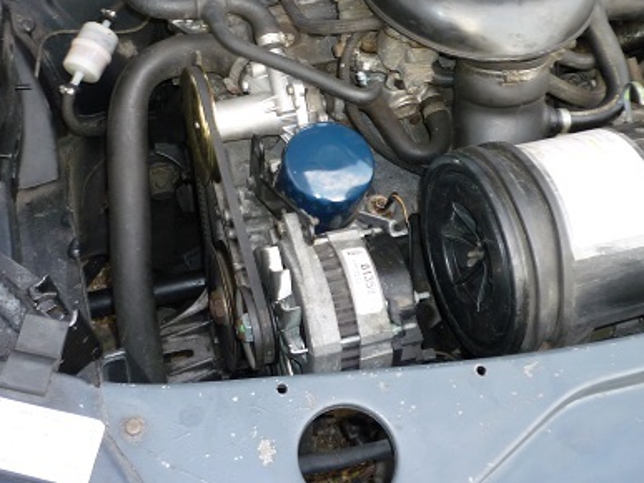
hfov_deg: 39.7
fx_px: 893
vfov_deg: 29.7
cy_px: 113
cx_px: 303
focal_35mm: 48
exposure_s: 1/30
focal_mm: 5.2
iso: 100
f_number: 3.3
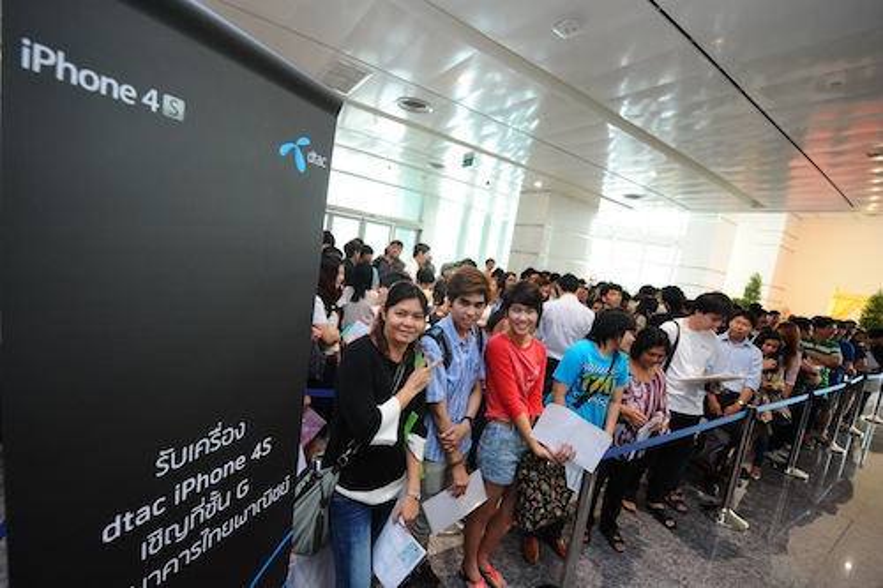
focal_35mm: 15
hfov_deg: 100.4
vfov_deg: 77.3
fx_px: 368
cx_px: 442
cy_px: 294
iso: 1250
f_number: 5
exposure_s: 1/50
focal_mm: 15
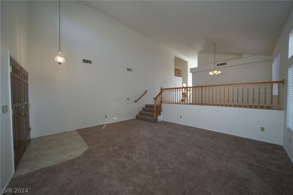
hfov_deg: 112.6
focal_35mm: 12
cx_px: 146
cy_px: 98
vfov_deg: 90.0
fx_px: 98
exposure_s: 1/15
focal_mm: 12
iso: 400
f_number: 10
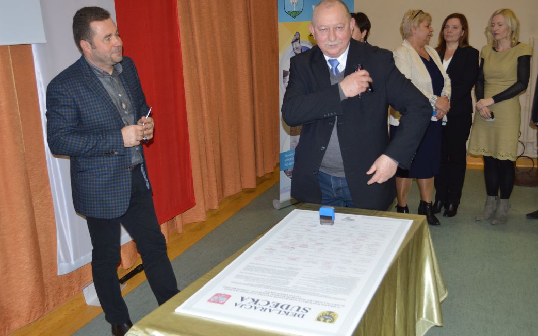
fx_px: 543
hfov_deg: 52.7
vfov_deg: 34.4
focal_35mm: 37
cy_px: 159
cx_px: 267
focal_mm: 24
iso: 720
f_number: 4
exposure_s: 1/60
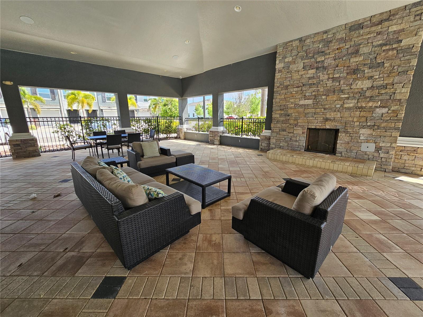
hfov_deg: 106.2
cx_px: 212
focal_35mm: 13
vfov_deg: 89.9
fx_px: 159
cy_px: 158
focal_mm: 2.2
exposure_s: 1/234
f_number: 2.2
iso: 50
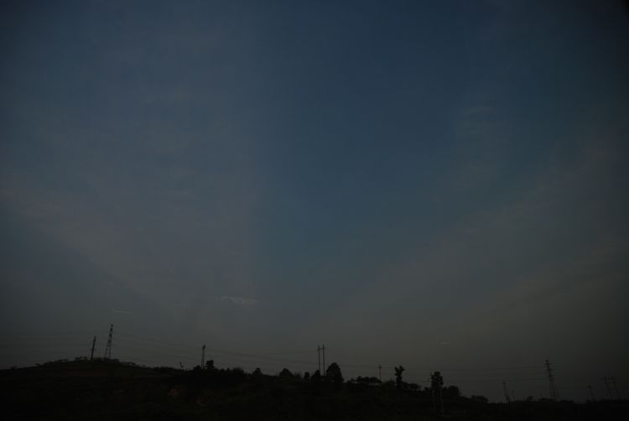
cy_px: 210
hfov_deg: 70.4
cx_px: 314
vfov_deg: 50.5
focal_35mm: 26
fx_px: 446
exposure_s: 1/2500
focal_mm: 17
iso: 100
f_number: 3.2
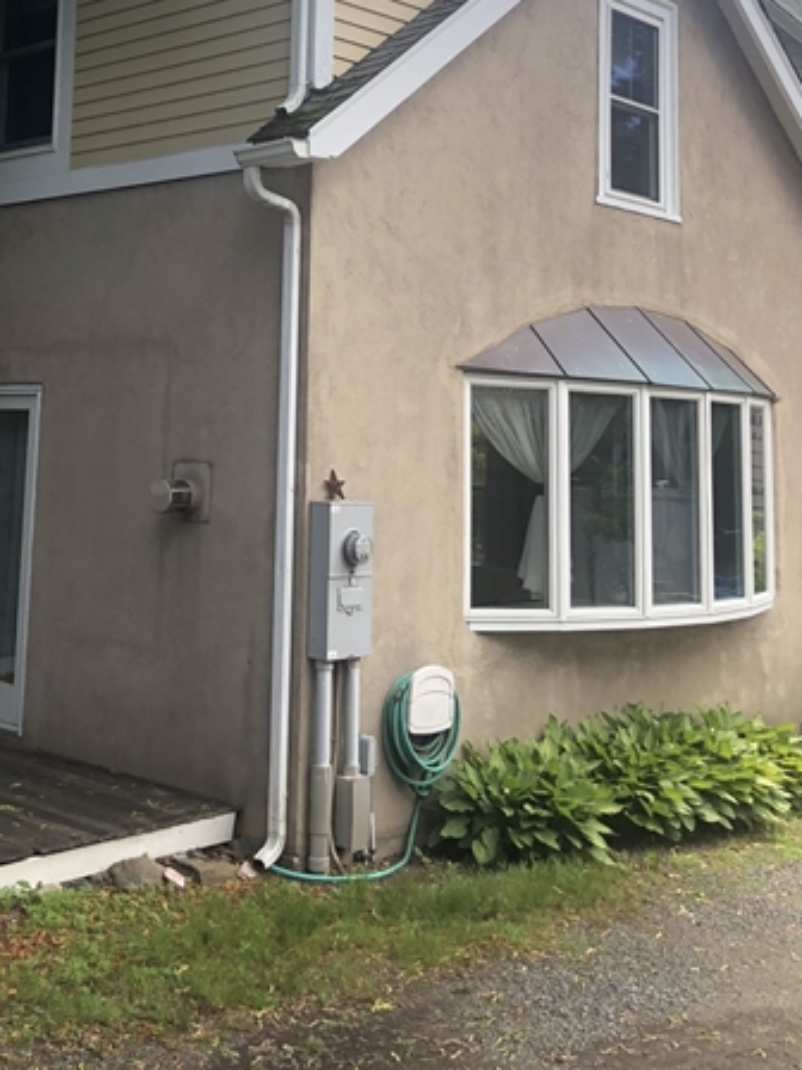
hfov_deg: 29.9
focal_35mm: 48
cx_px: 229
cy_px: 217
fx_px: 1483
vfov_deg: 38.2
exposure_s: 1/371
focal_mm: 3.99
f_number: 1.8
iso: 20
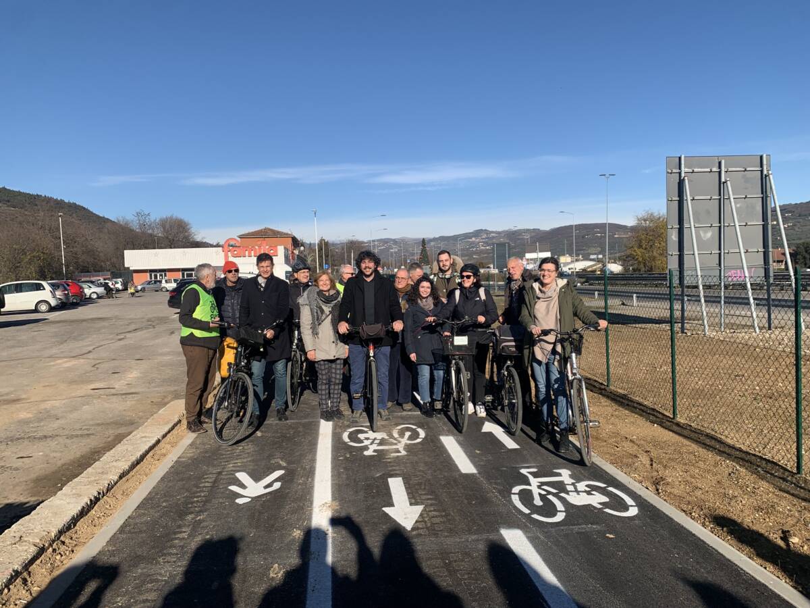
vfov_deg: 53.1
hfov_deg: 67.3
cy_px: 304
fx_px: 608
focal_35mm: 26
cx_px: 405
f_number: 1.8
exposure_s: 1/2755
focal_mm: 4.25
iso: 25
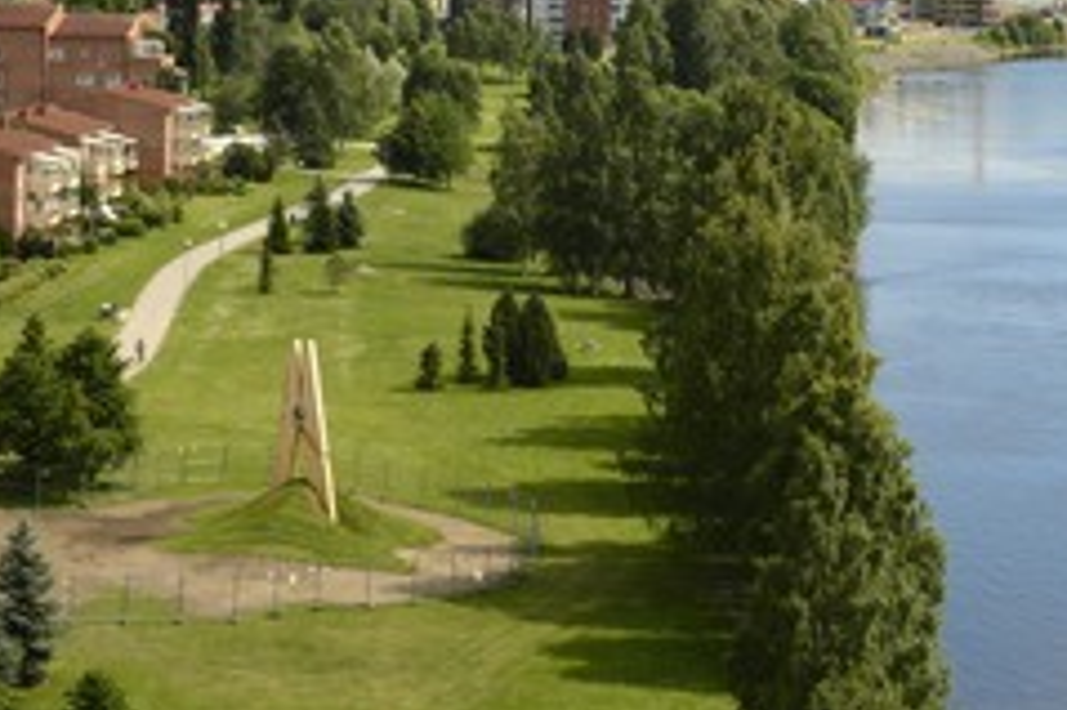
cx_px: 491
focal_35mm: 123
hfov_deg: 16.7
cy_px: 107
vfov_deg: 11.1
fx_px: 3643
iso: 200
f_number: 9
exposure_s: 1/250
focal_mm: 70
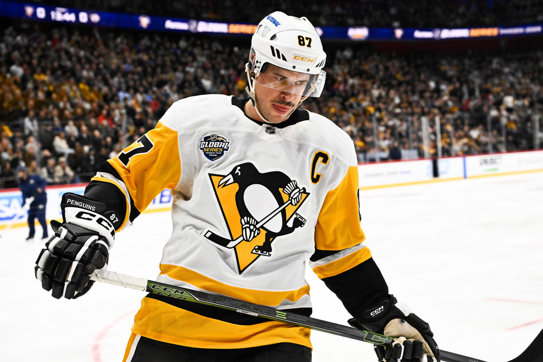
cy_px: 181
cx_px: 272
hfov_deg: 31.9
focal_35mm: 63
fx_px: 950
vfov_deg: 21.6
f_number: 5
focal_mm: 63
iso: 4000
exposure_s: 1/1250
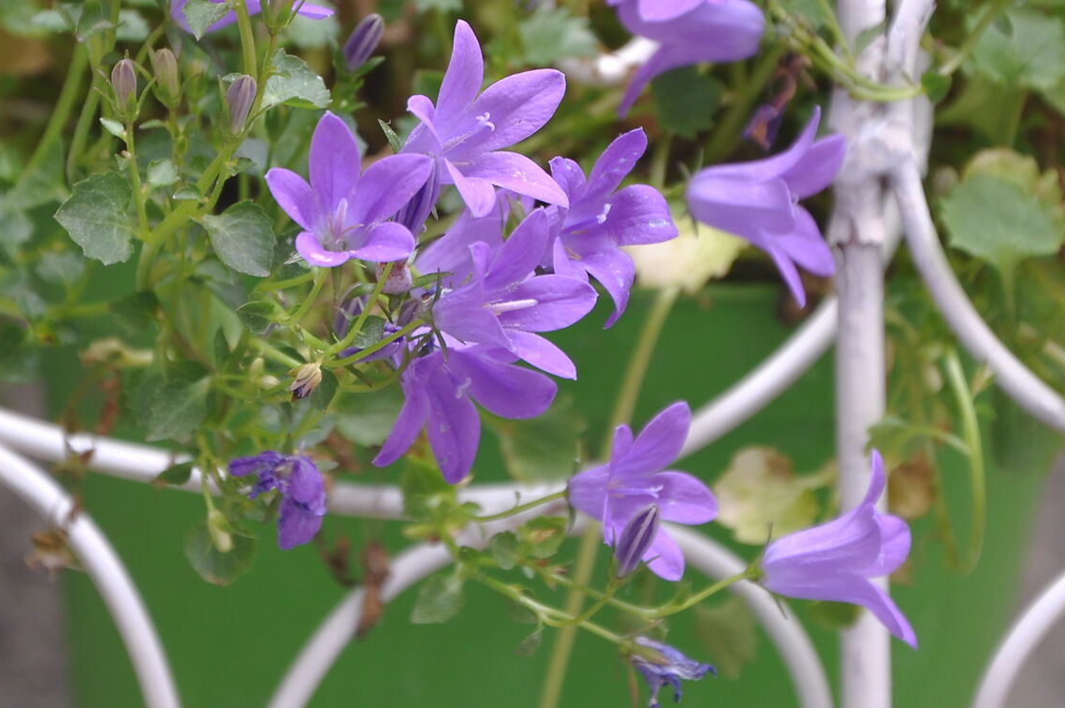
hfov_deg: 6.1
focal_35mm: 337
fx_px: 9961
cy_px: 169
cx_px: 466
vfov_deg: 4.1
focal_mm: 105
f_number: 5.6
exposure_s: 1/30
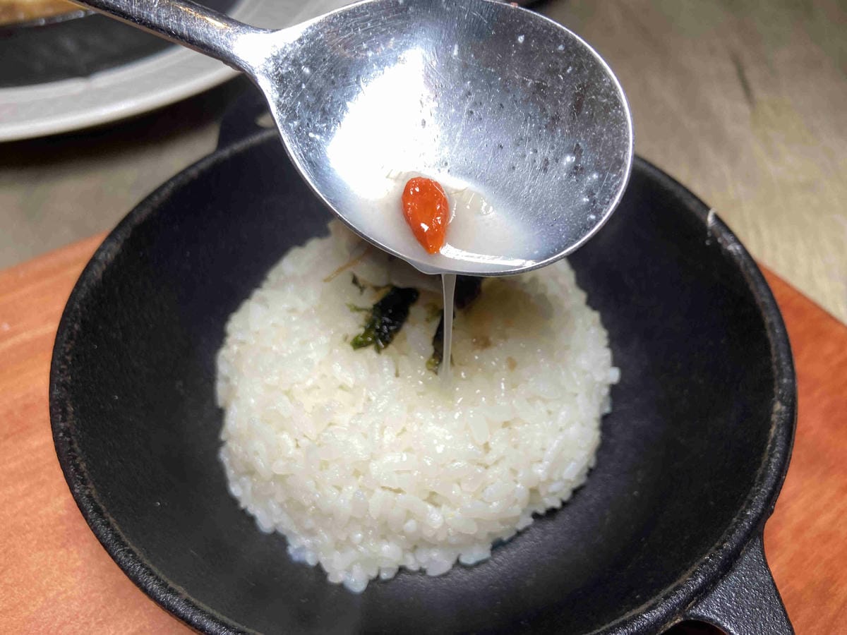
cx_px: 424
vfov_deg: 53.1
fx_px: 636
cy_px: 318
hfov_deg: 67.3
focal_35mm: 26
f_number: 1.8
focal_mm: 4.25
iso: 32
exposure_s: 1/120
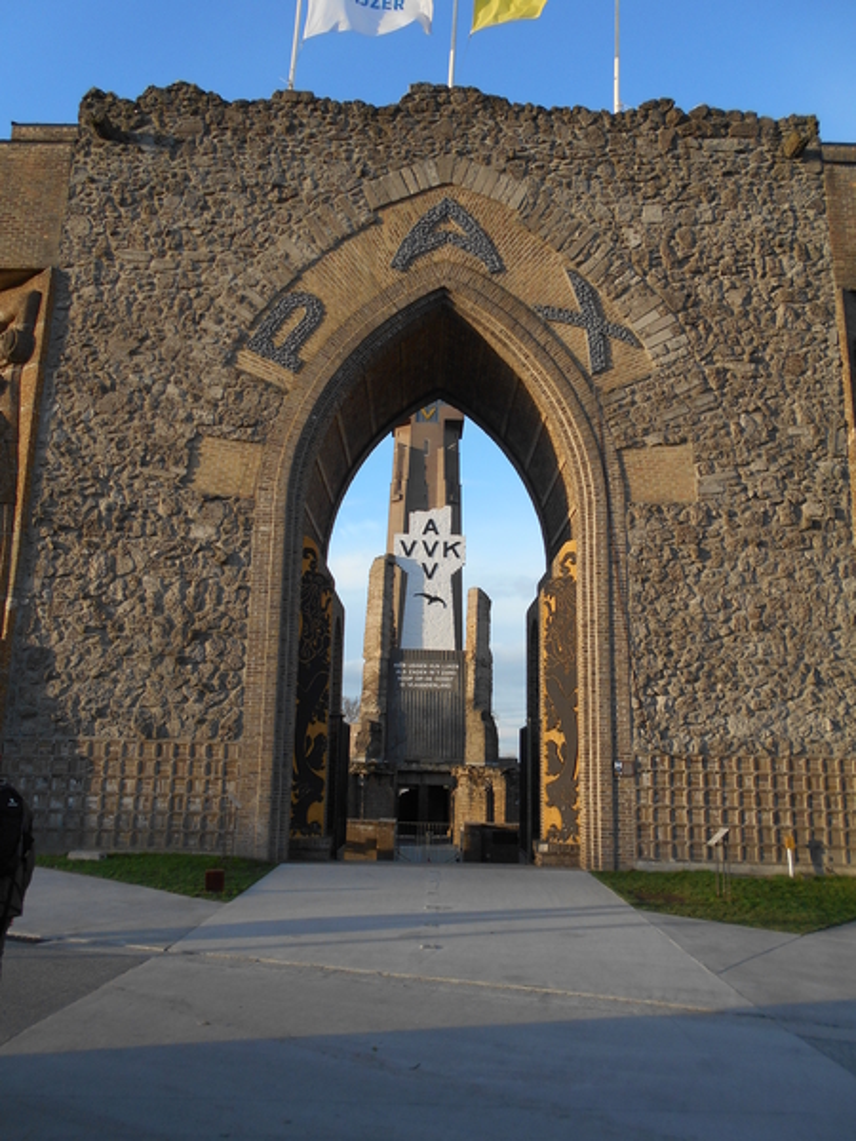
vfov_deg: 67.3
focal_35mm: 26
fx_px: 857
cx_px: 428
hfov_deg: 53.1
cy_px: 570
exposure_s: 1/320
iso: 80
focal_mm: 4.6
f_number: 3.2
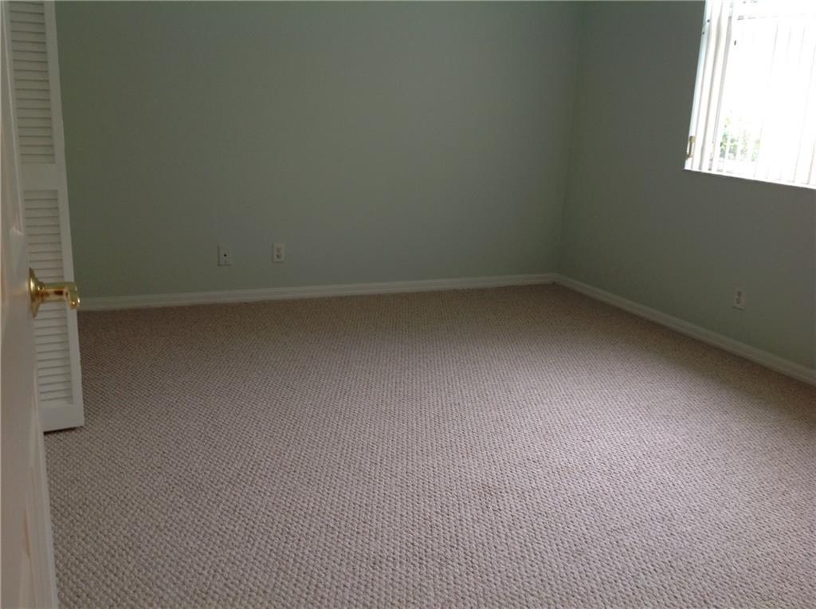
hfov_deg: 52.7
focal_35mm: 35
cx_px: 408
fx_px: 824
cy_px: 304
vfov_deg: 40.6
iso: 50
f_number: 2.4
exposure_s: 1/20
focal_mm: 4.28
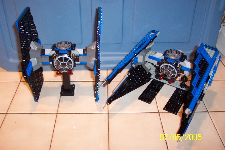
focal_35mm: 38
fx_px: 237
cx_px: 112
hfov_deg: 50.7
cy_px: 75
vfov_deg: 35.1
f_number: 2.8
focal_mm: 8
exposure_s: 1/30
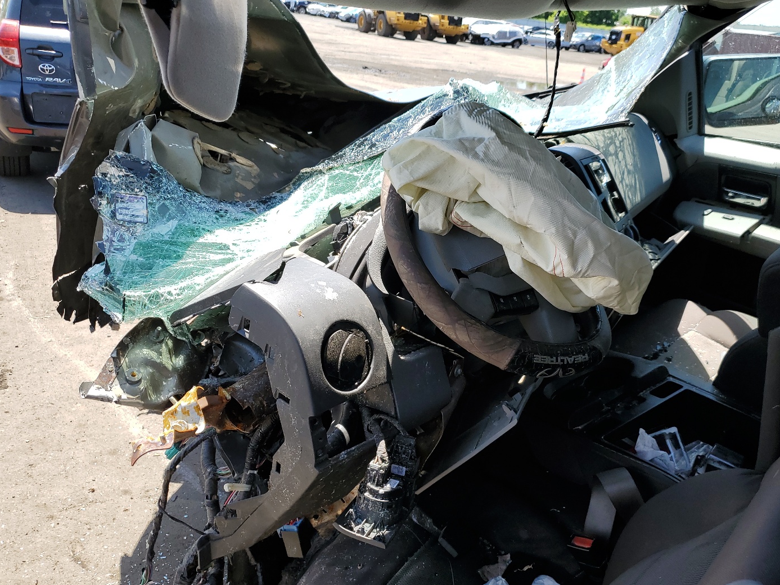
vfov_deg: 46.8
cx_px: 430
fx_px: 676
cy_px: 309
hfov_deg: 59.8
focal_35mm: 30
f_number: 1.5
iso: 50
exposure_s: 1/909
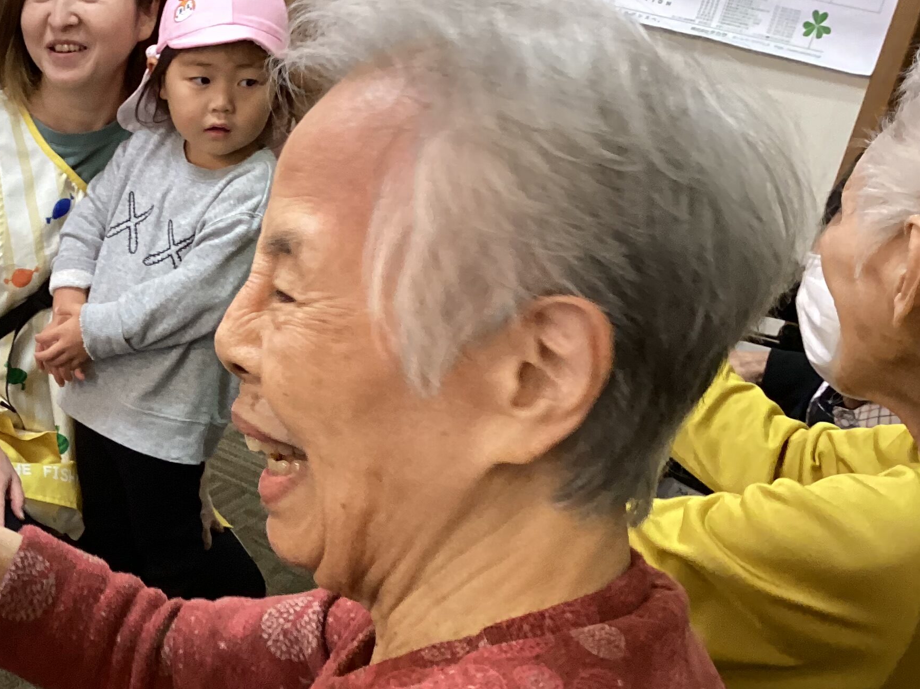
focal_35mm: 58
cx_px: 78
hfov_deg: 31.5
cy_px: 500
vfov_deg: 25.0
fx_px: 1541
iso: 200
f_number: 2.4
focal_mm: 3.3
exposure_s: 1/50
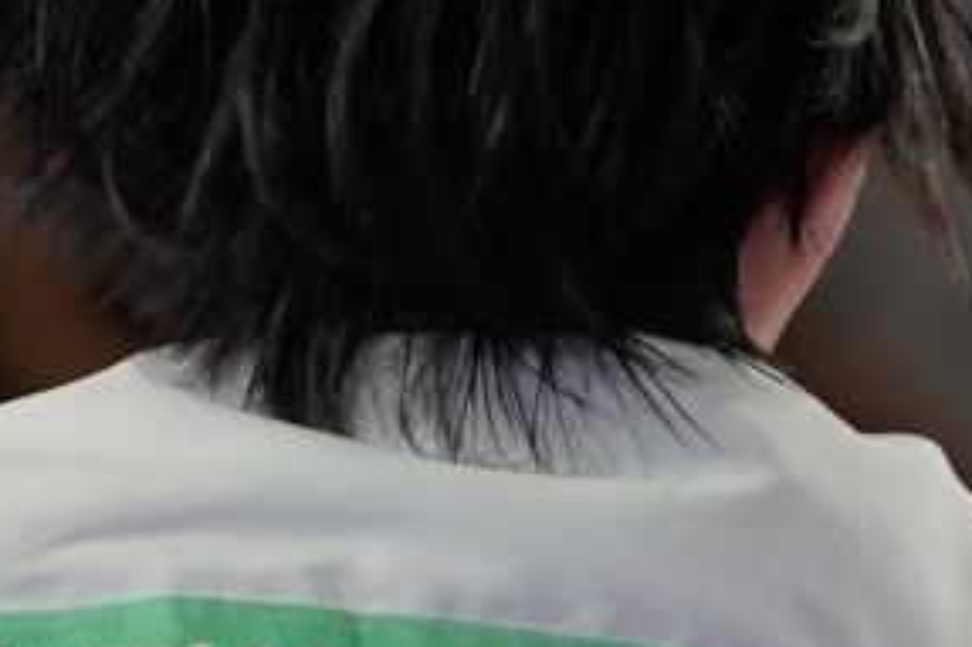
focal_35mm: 1775
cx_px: 359
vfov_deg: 0.8
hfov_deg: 1.2
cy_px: 745
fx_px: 47896
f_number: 2.8
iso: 800
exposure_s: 1/1000
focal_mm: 189
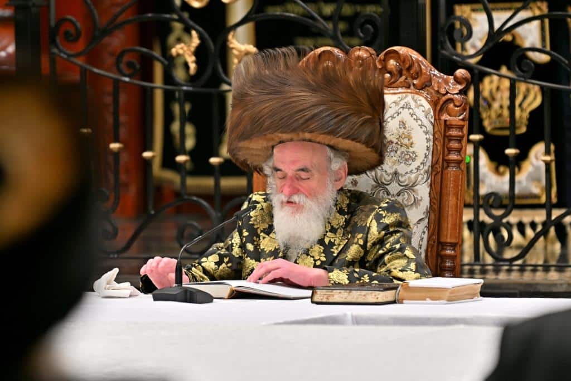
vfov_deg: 4.6
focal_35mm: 300
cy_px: 190
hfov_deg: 6.9
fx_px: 4759
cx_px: 286
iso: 200
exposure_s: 1/320
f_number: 2.8
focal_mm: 200
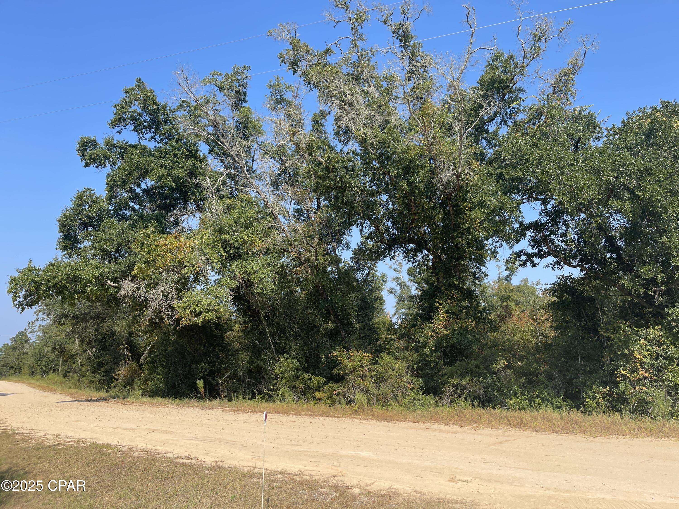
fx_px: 490
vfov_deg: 54.9
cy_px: 254
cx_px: 340
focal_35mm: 25
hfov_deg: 69.4
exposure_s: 1/2049
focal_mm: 5.1
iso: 32
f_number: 1.6
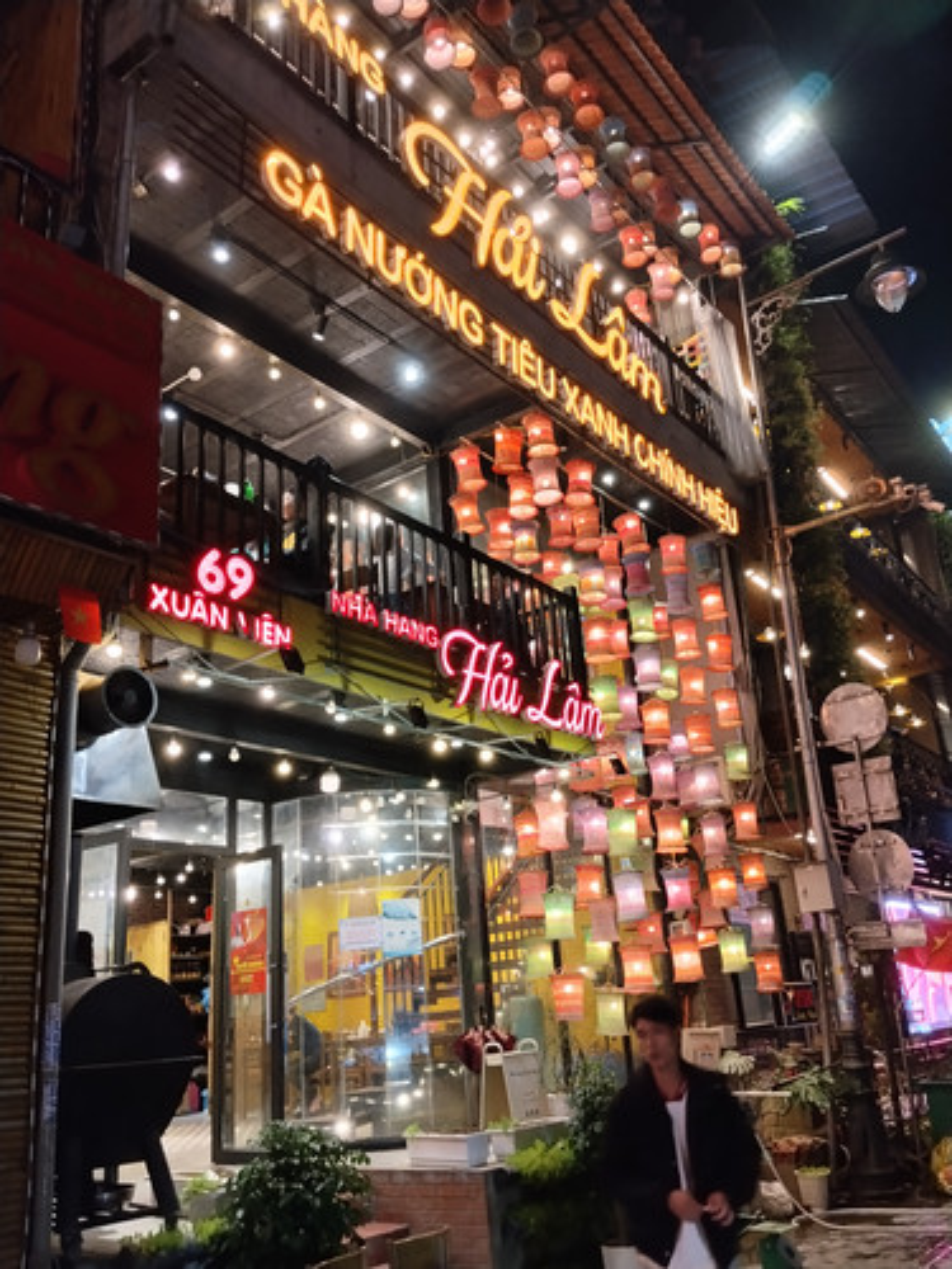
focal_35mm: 29
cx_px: 476
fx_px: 1063
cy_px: 634
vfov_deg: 61.7
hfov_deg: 48.2
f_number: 1.8
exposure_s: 1/25
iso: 160
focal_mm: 4.22
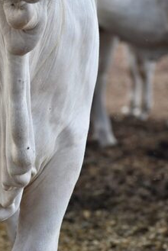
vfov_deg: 7.2
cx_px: 5
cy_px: 150
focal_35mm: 287
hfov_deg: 4.8
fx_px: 2004
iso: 400
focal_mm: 105
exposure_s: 1/400
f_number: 5
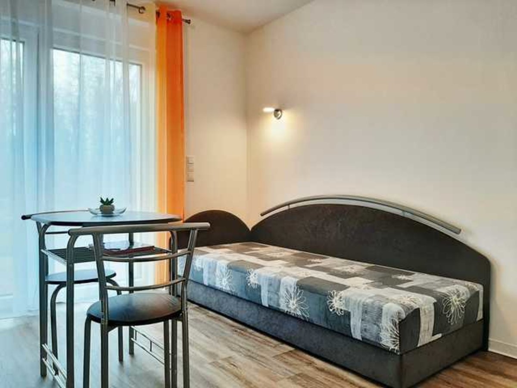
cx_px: 258
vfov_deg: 53.1
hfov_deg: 67.3
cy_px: 194
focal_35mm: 26
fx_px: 388
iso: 50
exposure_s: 1/50
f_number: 1.7
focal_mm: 3.93
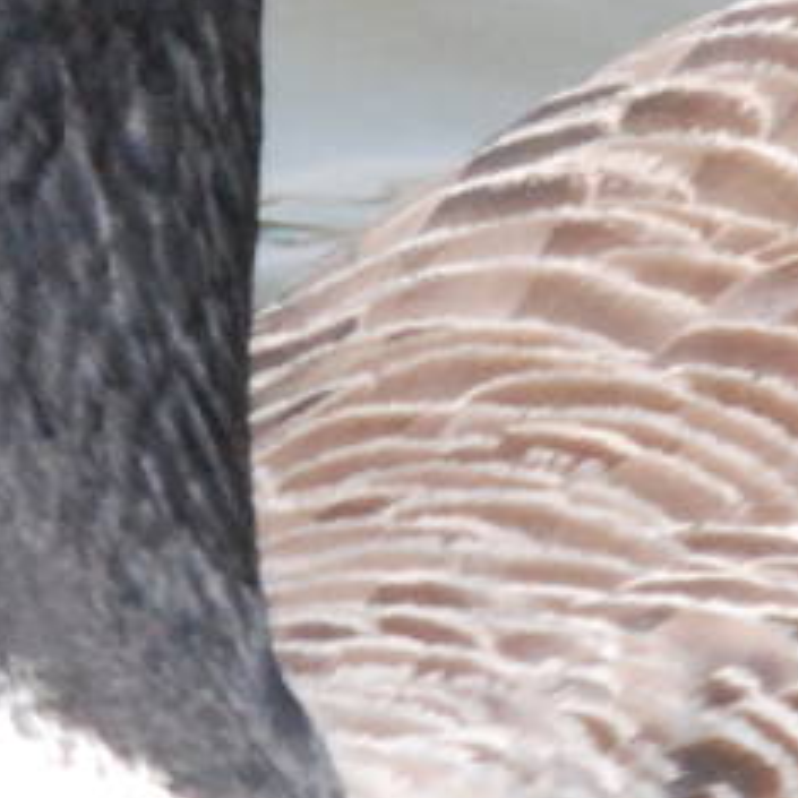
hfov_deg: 0.7
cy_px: -236
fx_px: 68046
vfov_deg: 0.7
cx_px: 689
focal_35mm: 2609
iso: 1600
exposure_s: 1/160
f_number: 29
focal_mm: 300
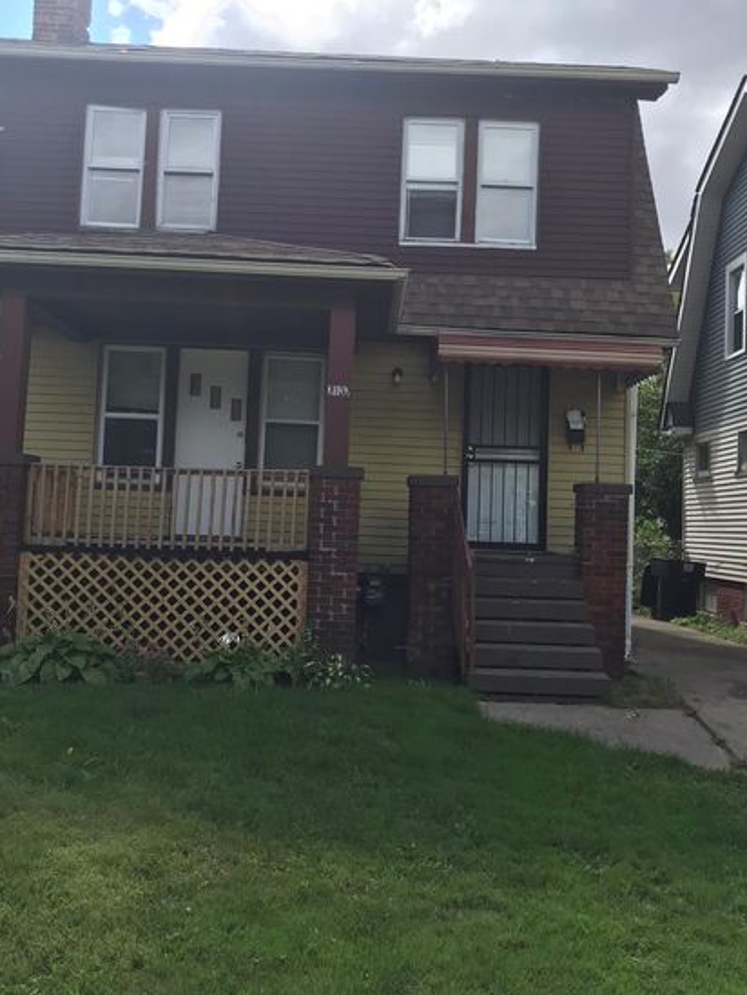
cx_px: 366
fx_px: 978
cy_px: 456
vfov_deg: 53.9
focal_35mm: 34
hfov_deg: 41.8
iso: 20
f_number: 1.8
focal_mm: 3.99
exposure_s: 1/1368
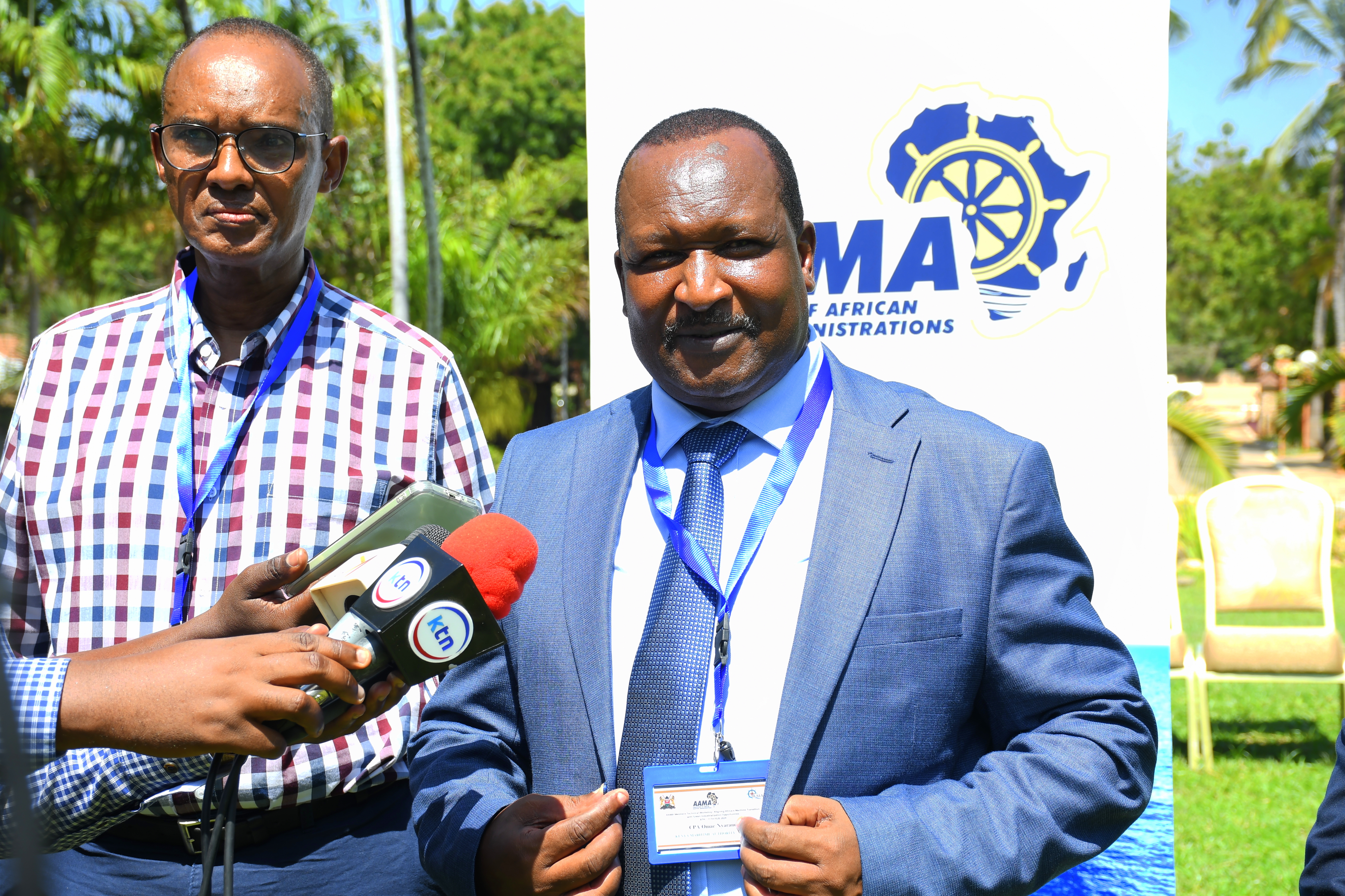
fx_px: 2354
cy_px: 448
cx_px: 672
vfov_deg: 21.6
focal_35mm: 63
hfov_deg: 31.9
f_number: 6.3
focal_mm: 42
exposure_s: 1/100
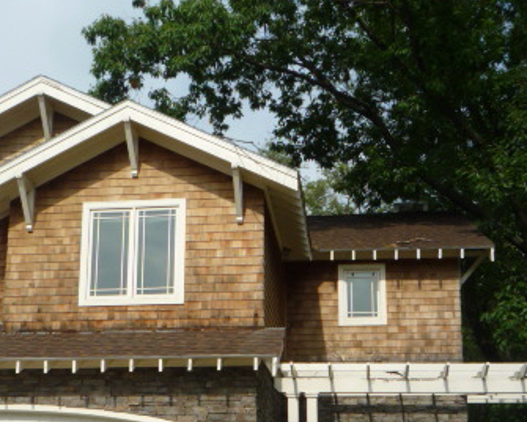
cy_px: 307
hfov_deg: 33.6
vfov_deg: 26.8
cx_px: 241
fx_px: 873
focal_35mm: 56
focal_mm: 5.2
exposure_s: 1/500
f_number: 5.6
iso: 100
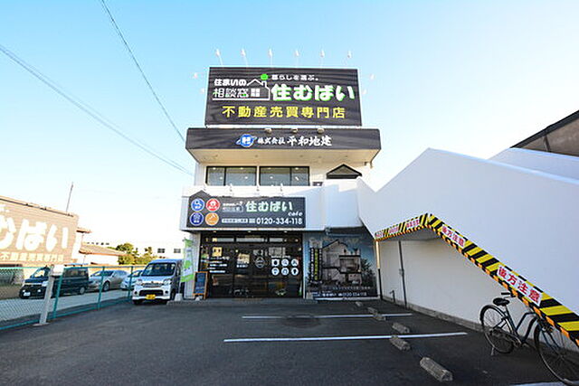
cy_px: 193
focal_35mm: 16
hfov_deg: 95.0
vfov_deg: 72.1
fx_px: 265
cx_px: 290
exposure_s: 1/500
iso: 3200
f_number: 11
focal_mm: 11
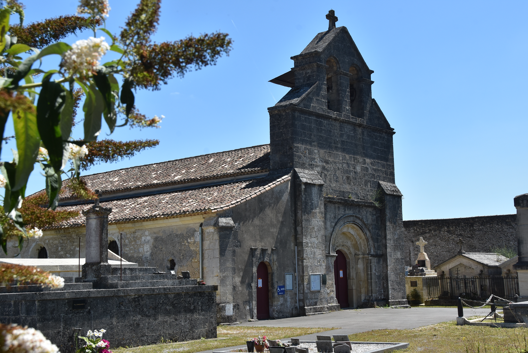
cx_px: 264
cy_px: 176
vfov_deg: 26.5
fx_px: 749
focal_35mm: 51
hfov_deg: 38.9
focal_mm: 34
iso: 320
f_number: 11
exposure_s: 1/500
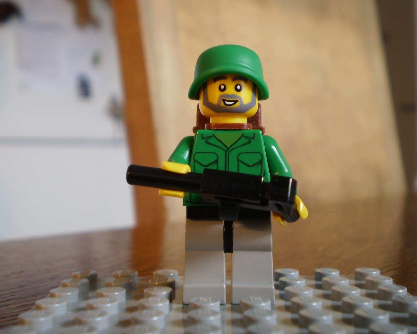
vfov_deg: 34.2
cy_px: 166
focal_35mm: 44
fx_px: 543
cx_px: 223
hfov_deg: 42.0
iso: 125
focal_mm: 7.4
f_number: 3.5
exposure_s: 1/8
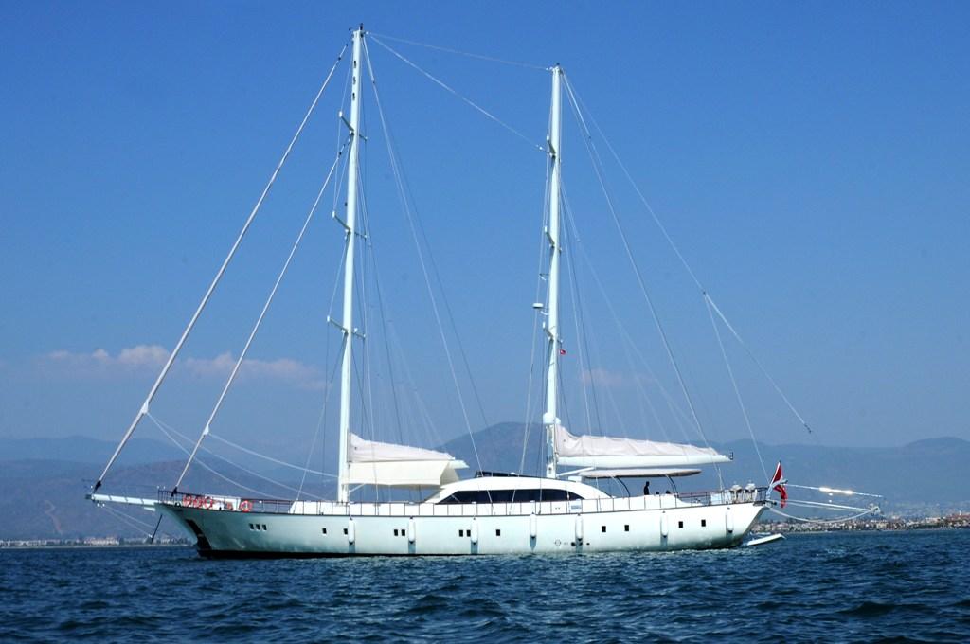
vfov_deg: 29.8
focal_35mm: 45
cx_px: 485
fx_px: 1211
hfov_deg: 43.7
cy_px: 322
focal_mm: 30
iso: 250
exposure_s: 1/250
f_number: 16
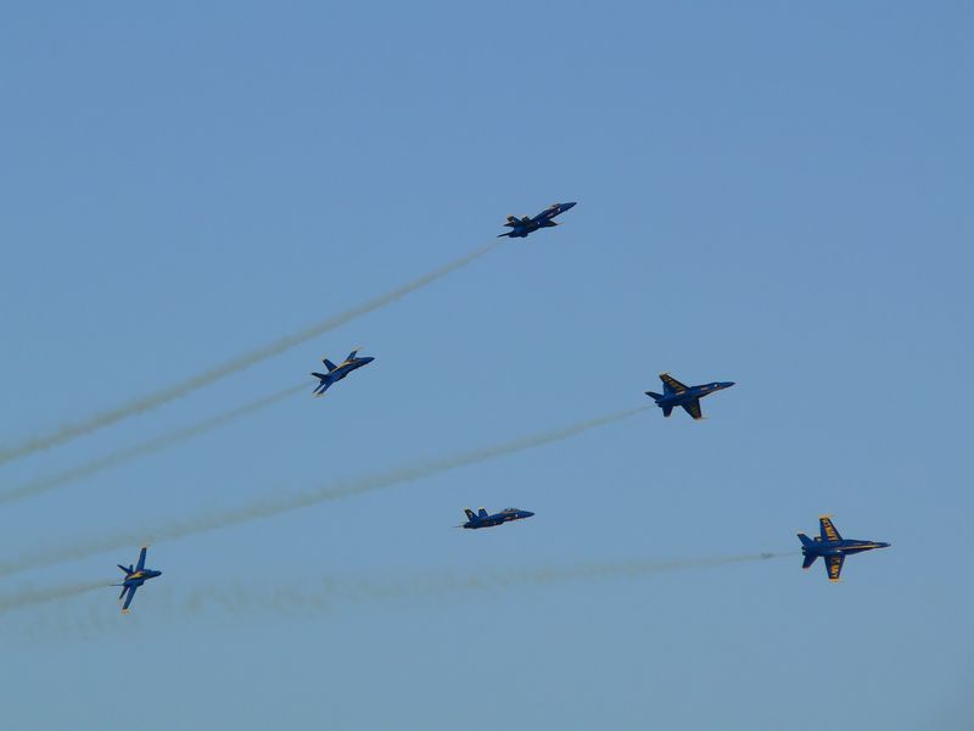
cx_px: 487
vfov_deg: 3.4
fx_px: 12155
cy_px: 366
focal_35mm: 432
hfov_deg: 4.6
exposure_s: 1/1000
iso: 80
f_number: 5.6
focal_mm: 72
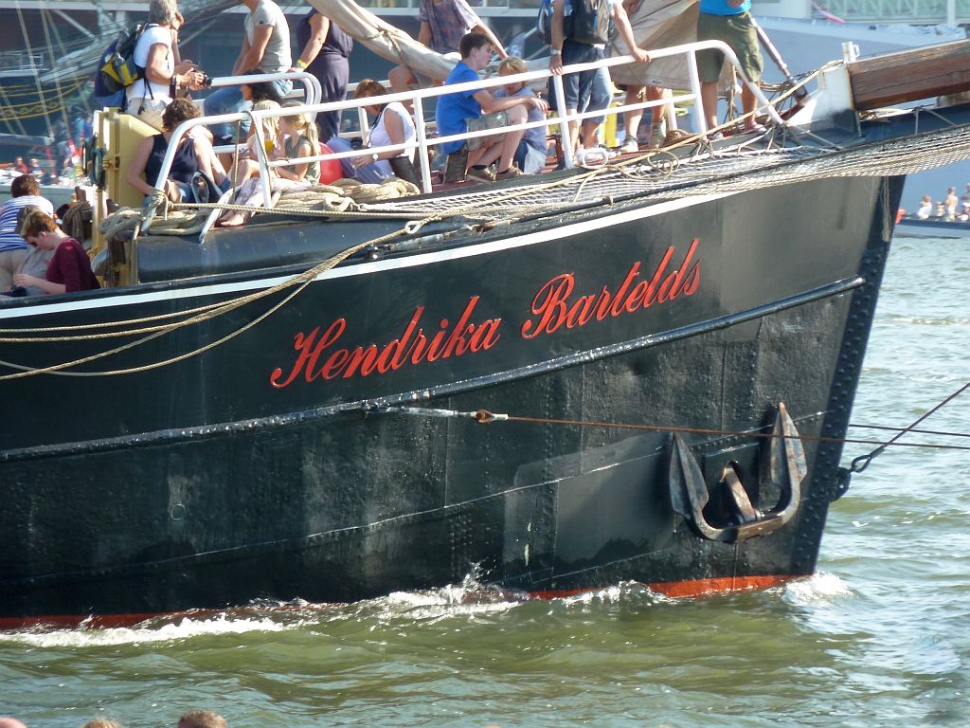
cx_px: 485
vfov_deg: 5.0
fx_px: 8407
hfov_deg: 6.6
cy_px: 364
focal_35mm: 300
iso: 125
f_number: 4.9
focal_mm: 49.2
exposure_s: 1/125
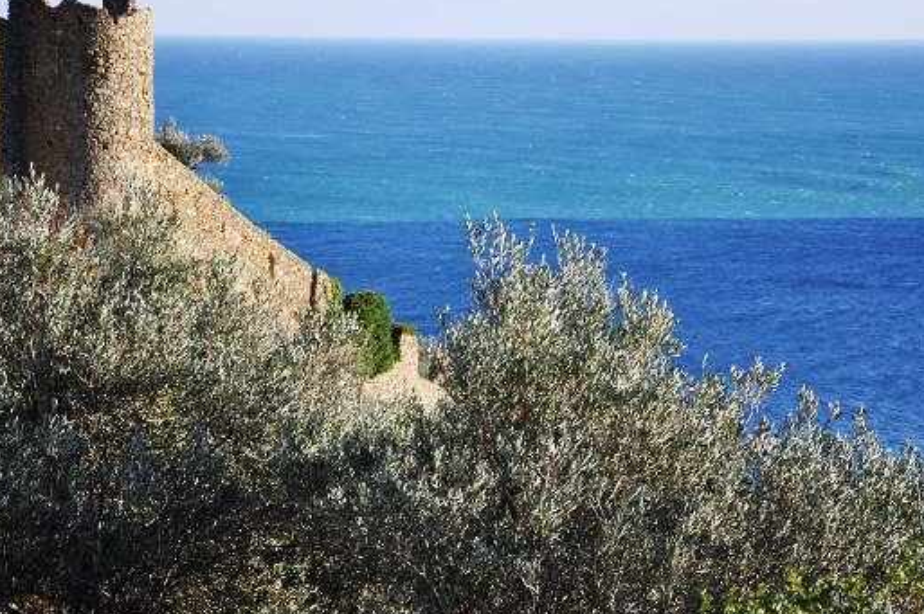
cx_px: 501
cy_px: 257
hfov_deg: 17.7
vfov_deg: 11.8
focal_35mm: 116
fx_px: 2974
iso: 200
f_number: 5.3
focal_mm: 62
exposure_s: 1/400
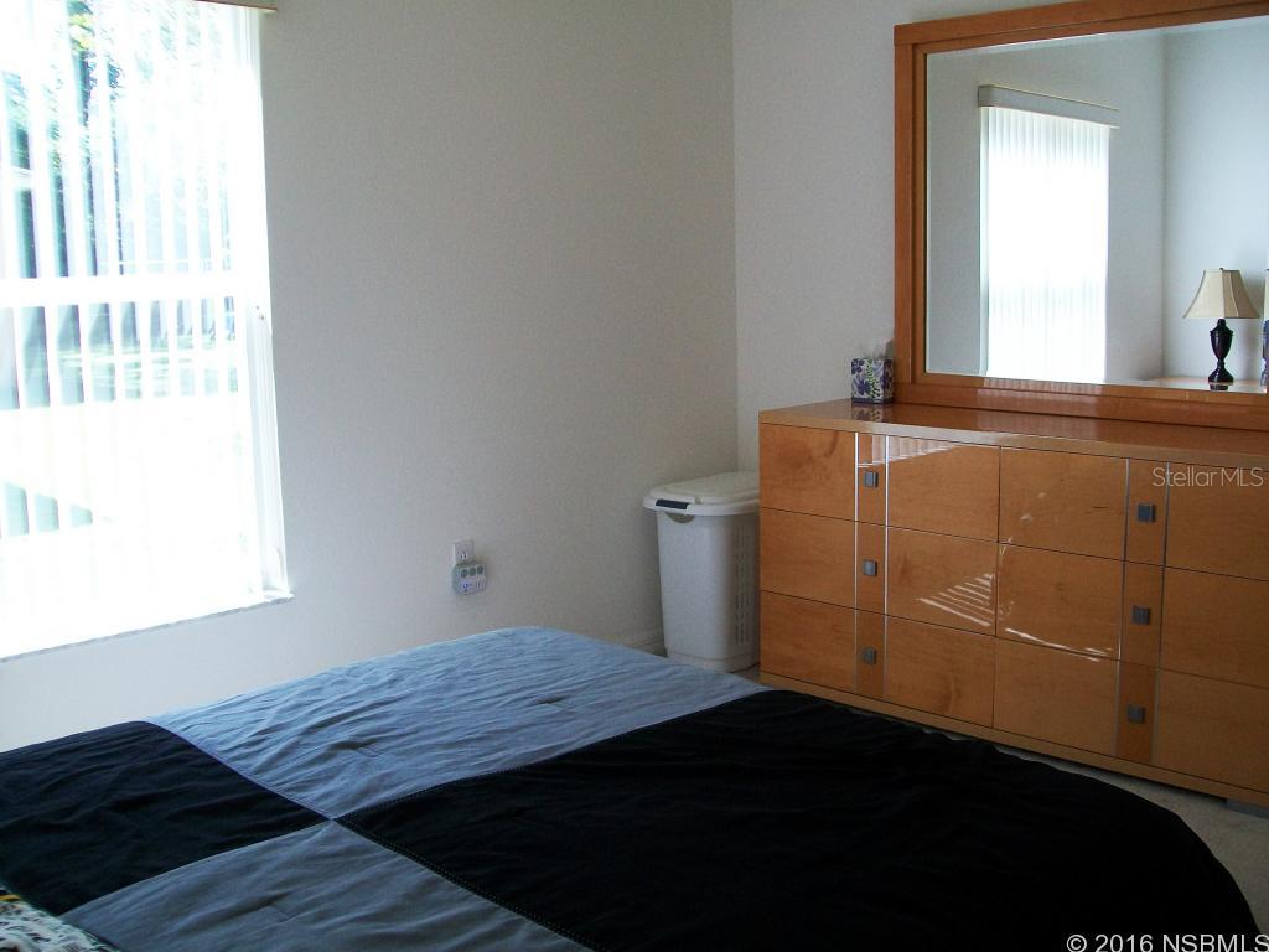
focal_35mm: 36
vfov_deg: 39.7
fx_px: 1320
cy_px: 476
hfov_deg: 51.4
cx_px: 634
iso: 64
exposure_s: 1/100
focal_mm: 6
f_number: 2.7
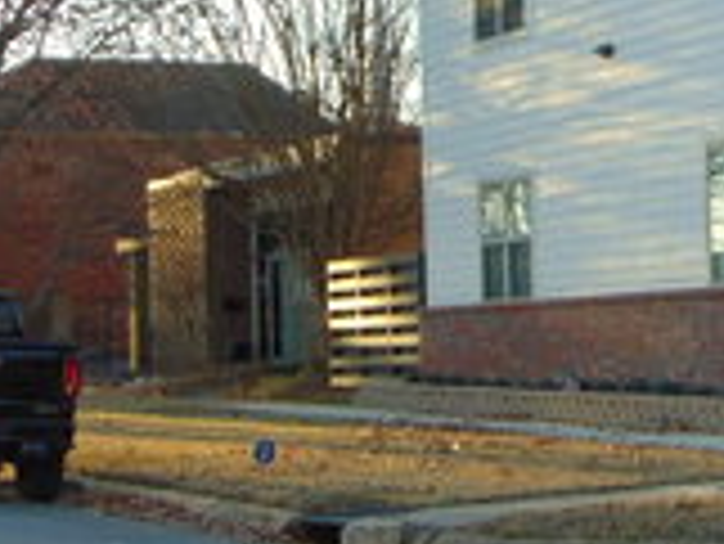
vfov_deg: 11.9
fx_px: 2595
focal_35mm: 124
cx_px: 670
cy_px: 162
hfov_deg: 15.7
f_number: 3.3
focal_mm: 6.9
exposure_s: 1/160
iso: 80
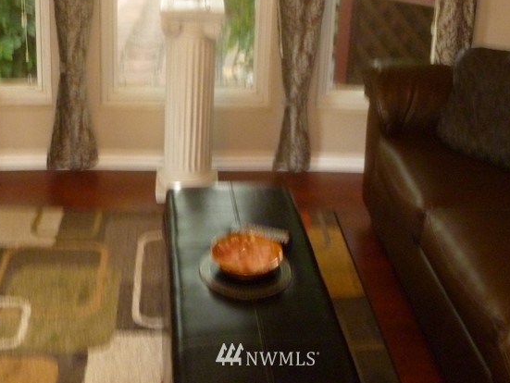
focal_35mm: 52
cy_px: 34
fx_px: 767
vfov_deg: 27.0
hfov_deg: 36.8
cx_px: 267
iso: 400
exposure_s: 1/30
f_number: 3.3
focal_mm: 5
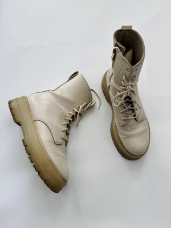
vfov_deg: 71.6
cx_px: 86
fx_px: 158
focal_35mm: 24
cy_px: 114
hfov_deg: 56.8
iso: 64
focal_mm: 6.76
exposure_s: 1/171
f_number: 1.78
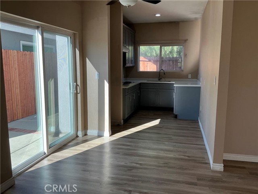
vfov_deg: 49.7
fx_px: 209
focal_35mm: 28
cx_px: 129
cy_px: 97
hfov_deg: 63.4
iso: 25
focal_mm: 3
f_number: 1.8
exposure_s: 1/153
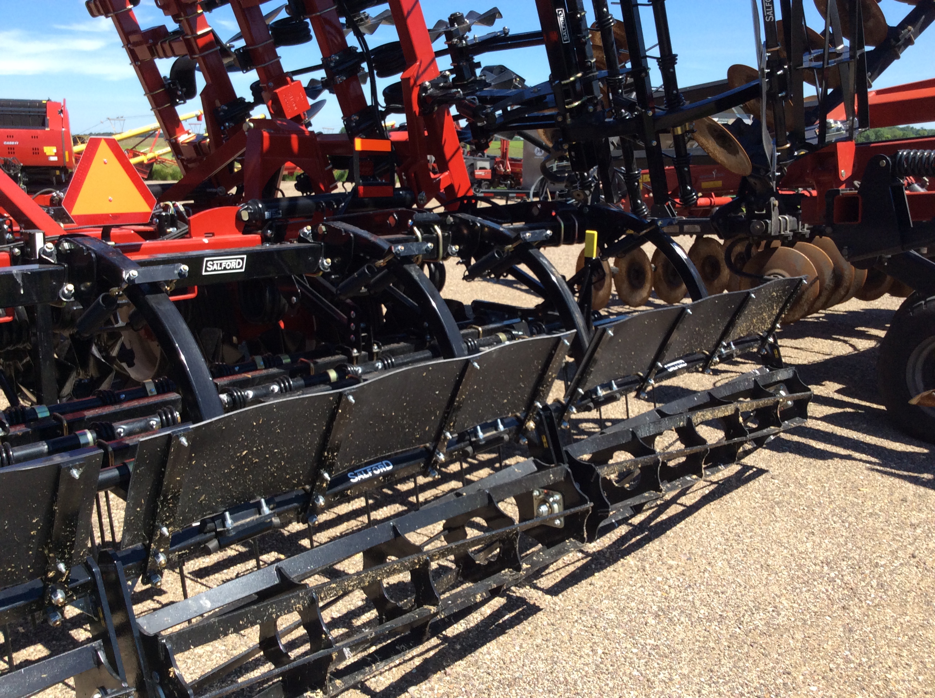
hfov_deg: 56.9
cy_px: 349
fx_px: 863
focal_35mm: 32
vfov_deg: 44.1
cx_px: 468
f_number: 2.4
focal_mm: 3.3
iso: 32
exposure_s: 1/907
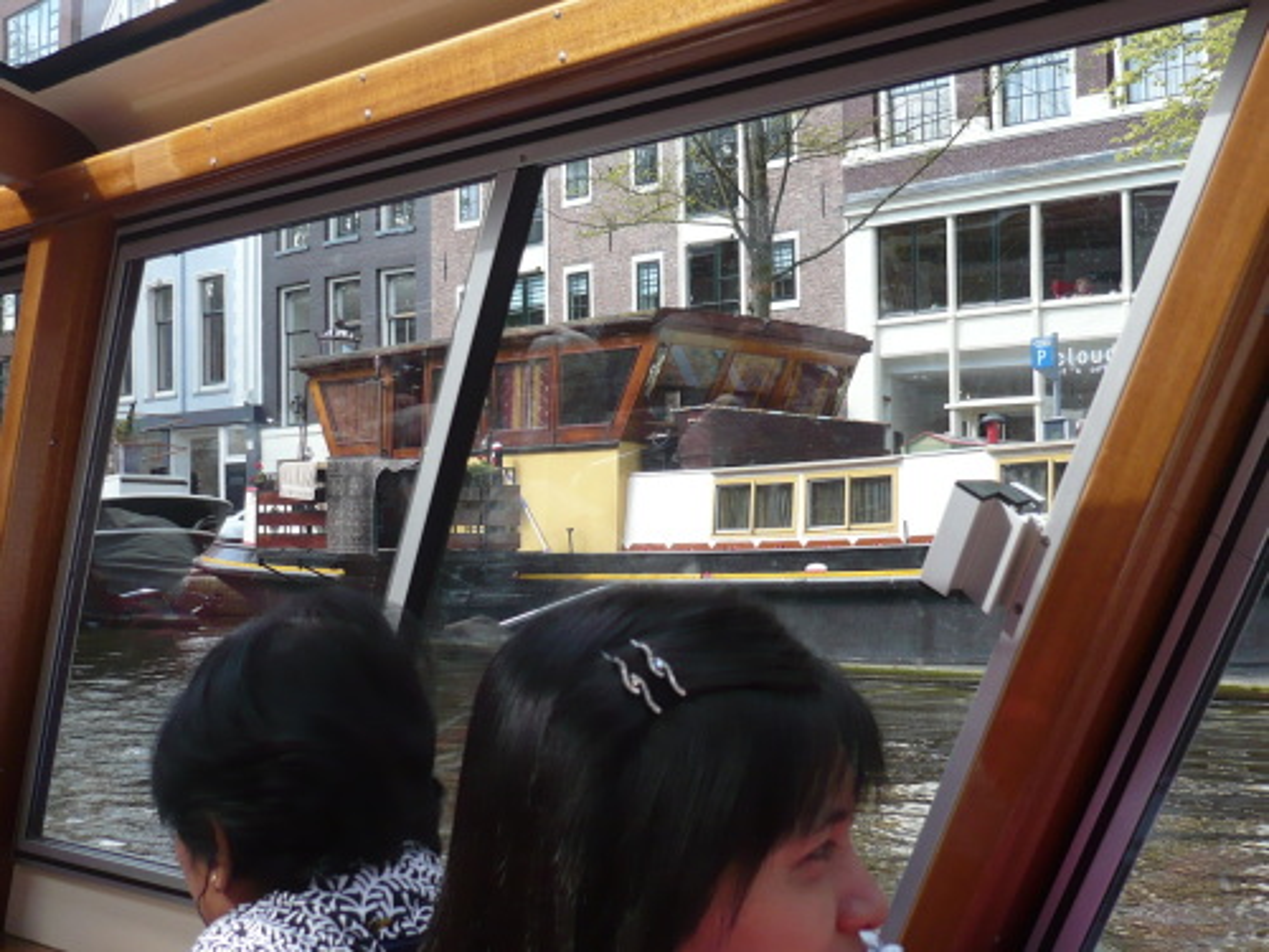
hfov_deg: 34.9
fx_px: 2016
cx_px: 634
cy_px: 476
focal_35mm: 55
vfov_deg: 26.6
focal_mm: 6.6
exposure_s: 1/250
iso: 100
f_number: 3
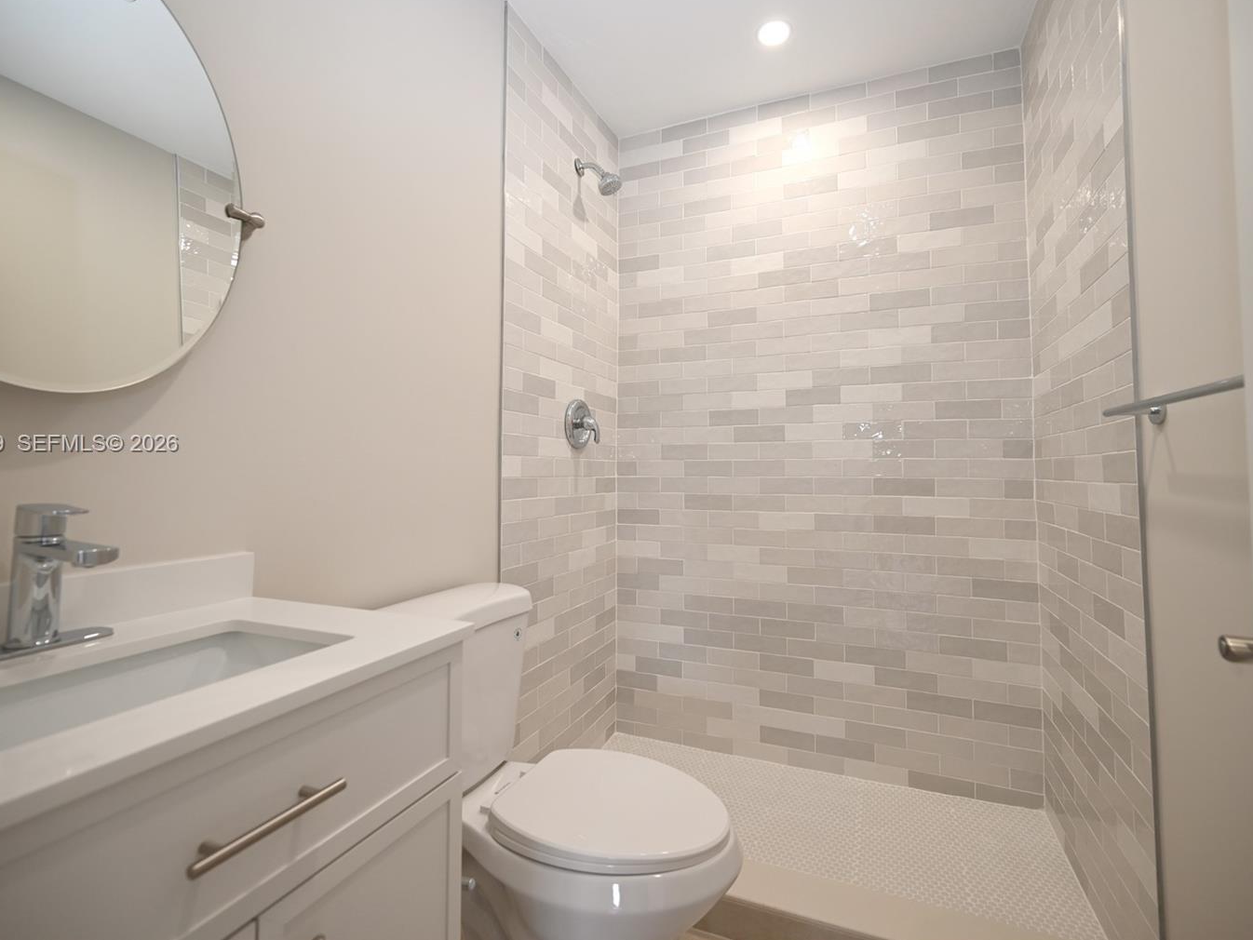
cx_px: 633
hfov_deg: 94.5
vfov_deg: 78.1
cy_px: 445
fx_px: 579
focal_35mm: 16
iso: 280
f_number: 4
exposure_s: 1/60
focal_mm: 14
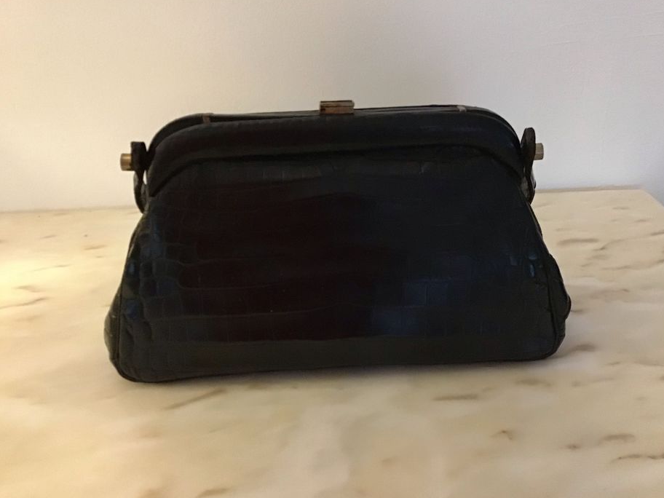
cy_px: 264
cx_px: 363
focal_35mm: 34
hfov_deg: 53.9
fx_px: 652
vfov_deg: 41.8
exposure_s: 1/17
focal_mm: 3.3
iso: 250
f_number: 2.4
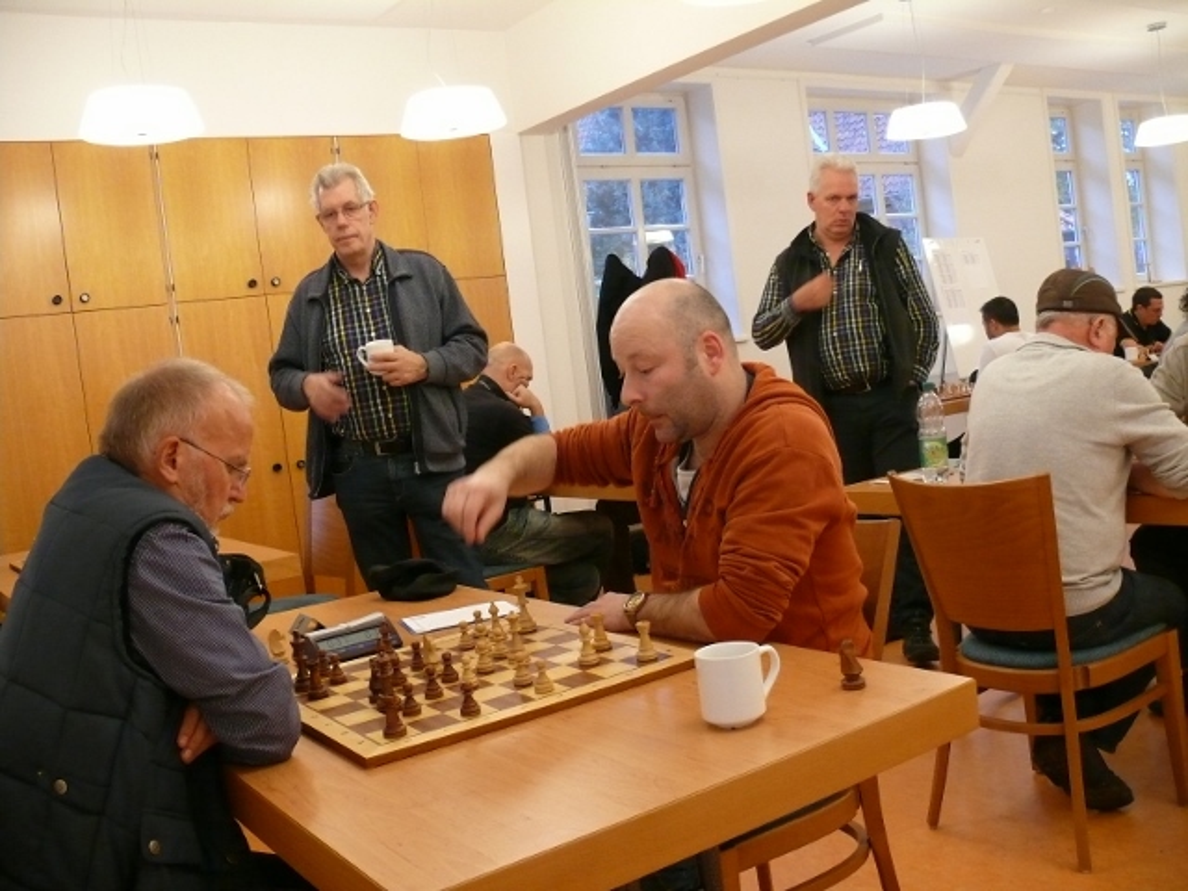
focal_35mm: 35
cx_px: 594
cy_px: 446
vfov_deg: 40.7
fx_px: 1201
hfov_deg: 52.6
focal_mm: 7.4
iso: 400
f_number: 2.8
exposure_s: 1/40
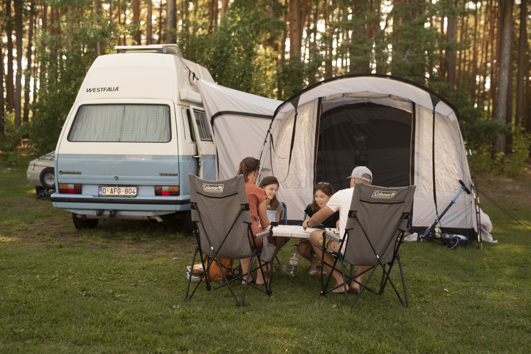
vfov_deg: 27.0
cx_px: 266
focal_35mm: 50
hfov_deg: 39.6
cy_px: 177
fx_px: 738
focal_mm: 50
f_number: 2.8
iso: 125
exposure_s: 1/800
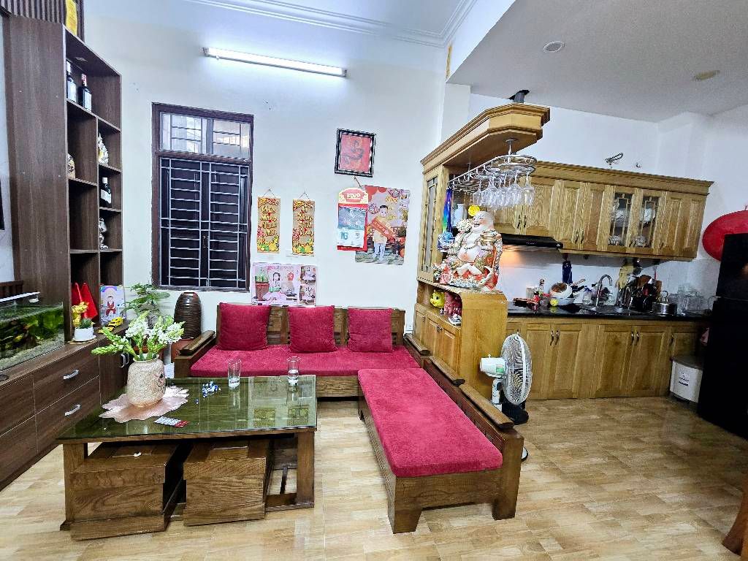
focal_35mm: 13
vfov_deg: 89.9
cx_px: 374
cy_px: 280
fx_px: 281
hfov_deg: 106.2
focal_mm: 2.2
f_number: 2.2
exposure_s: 1/50
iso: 400
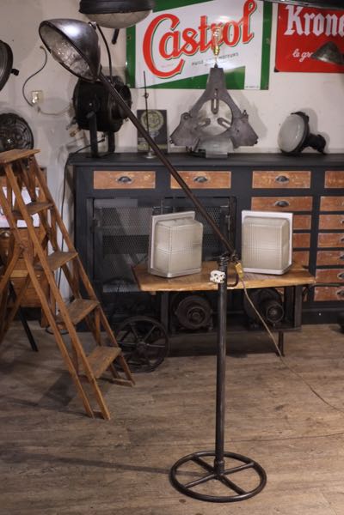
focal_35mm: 53
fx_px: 760
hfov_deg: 25.5
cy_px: 258
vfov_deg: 37.5
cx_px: 172
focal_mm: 35
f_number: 3.6
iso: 2500
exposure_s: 1/125
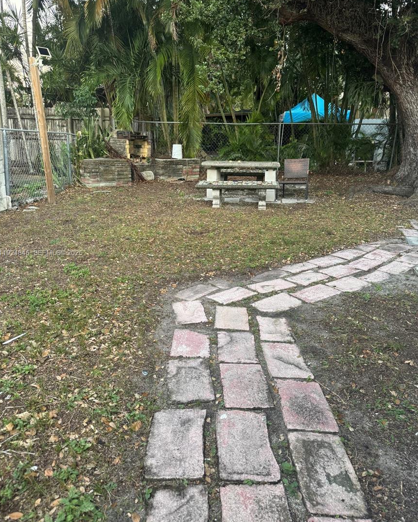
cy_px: 254
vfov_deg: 66.0
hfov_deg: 54.9
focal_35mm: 26
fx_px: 402
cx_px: 211
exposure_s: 1/60
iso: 250
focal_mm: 6.76
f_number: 1.78
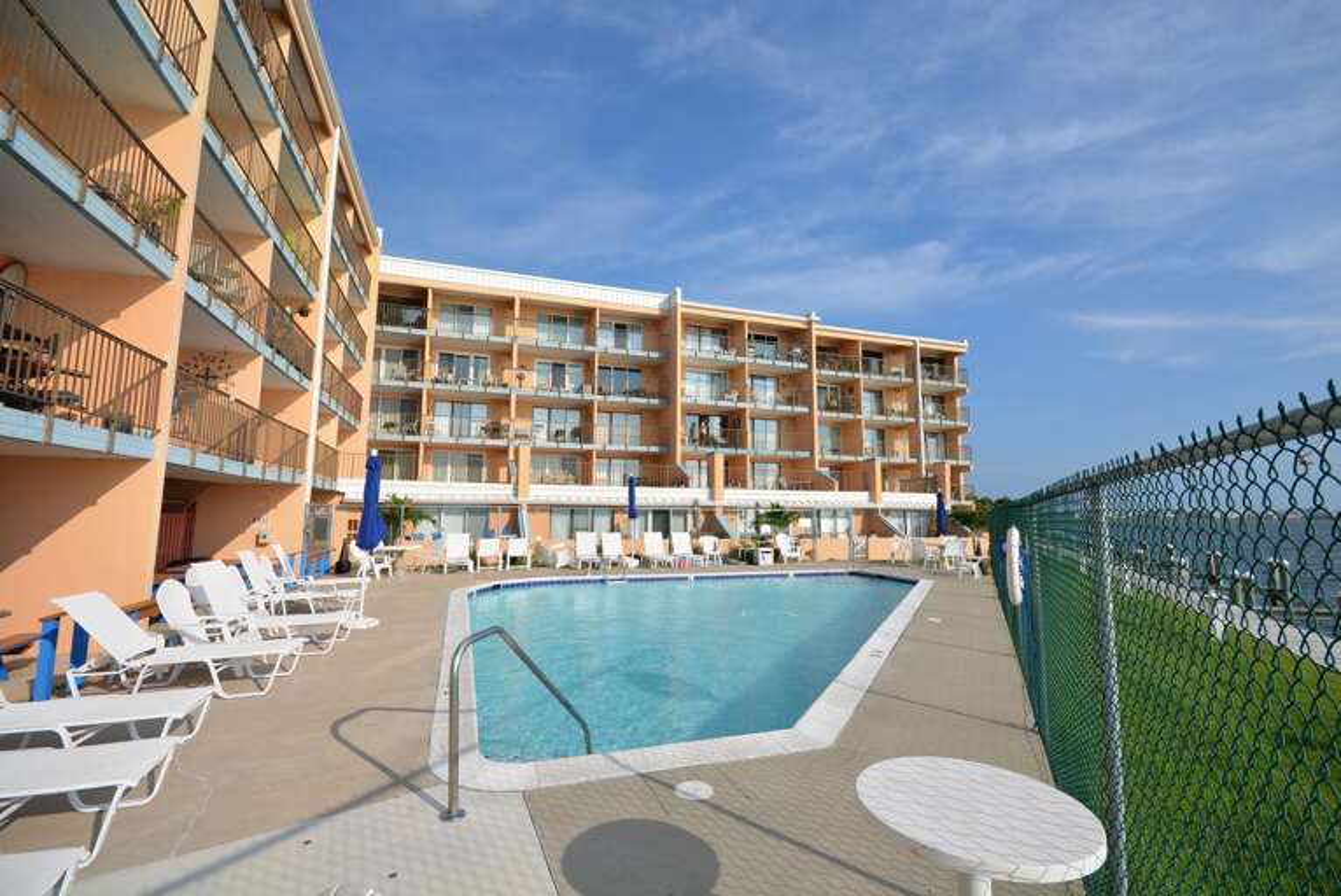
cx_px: 670
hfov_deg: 100.3
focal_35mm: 15
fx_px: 559
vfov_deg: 77.4
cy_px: 448
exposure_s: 1/250
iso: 100
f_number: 8
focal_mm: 10
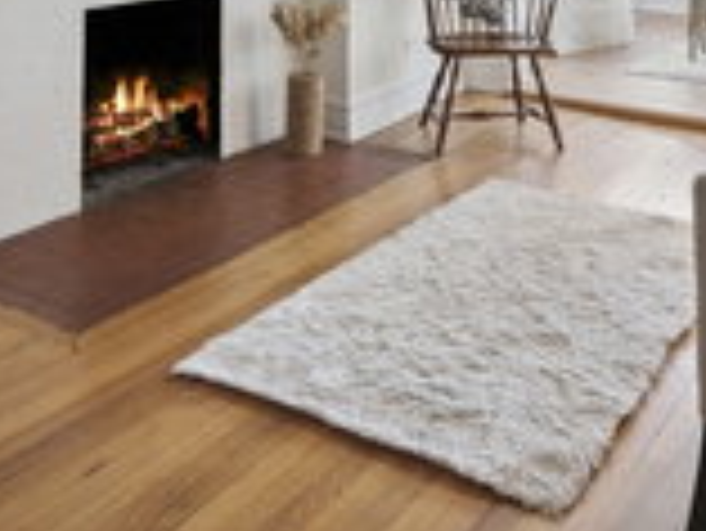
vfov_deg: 26.7
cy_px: -140
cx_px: 375
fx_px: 959
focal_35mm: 47
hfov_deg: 40.4
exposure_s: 1/13
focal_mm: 16
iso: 200
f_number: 9
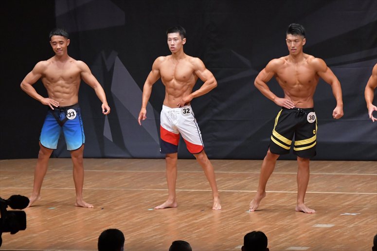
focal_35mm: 240
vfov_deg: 5.7
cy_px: 126
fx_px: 2512
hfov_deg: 8.6
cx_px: 188
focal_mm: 160
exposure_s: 1/400
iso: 6400
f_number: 5.6
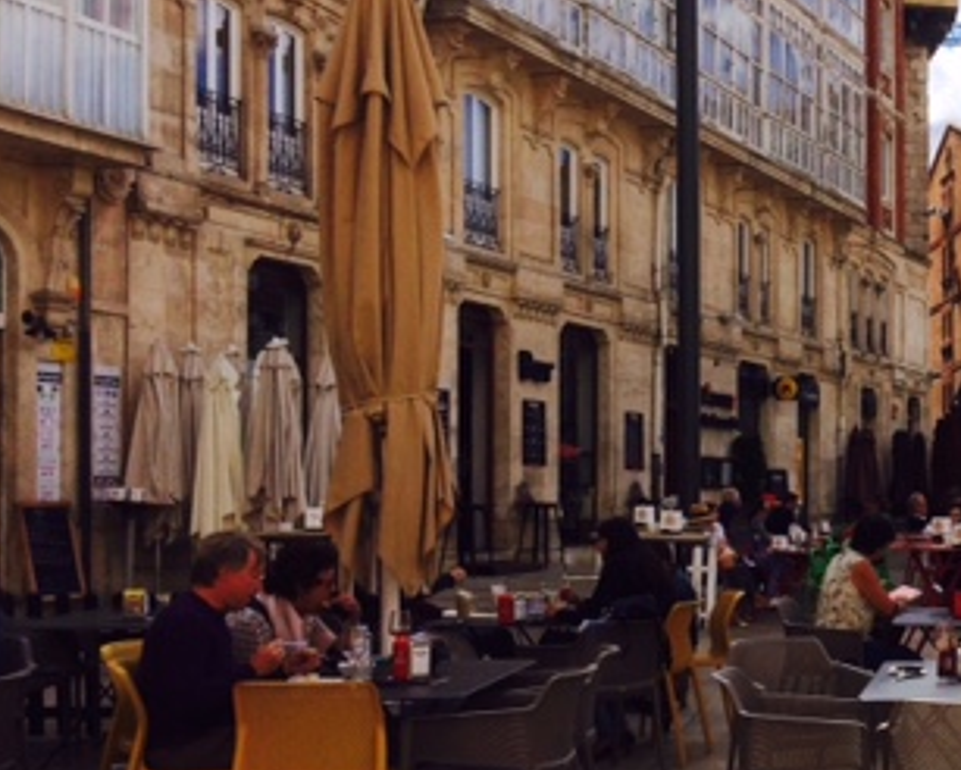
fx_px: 1679
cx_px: 977
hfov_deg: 29.6
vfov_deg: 25.7
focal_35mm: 59
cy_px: 495
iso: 32
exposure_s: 1/2415
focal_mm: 4.15
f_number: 2.2
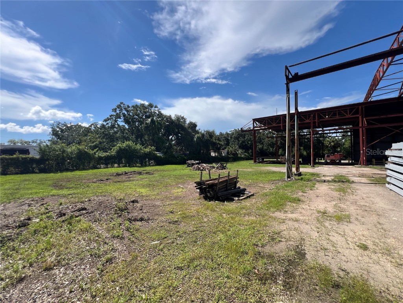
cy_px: 152
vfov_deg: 89.9
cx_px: 202
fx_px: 151
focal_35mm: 13
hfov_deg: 106.2
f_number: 1.8
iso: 32
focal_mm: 1.57
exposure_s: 1/1429
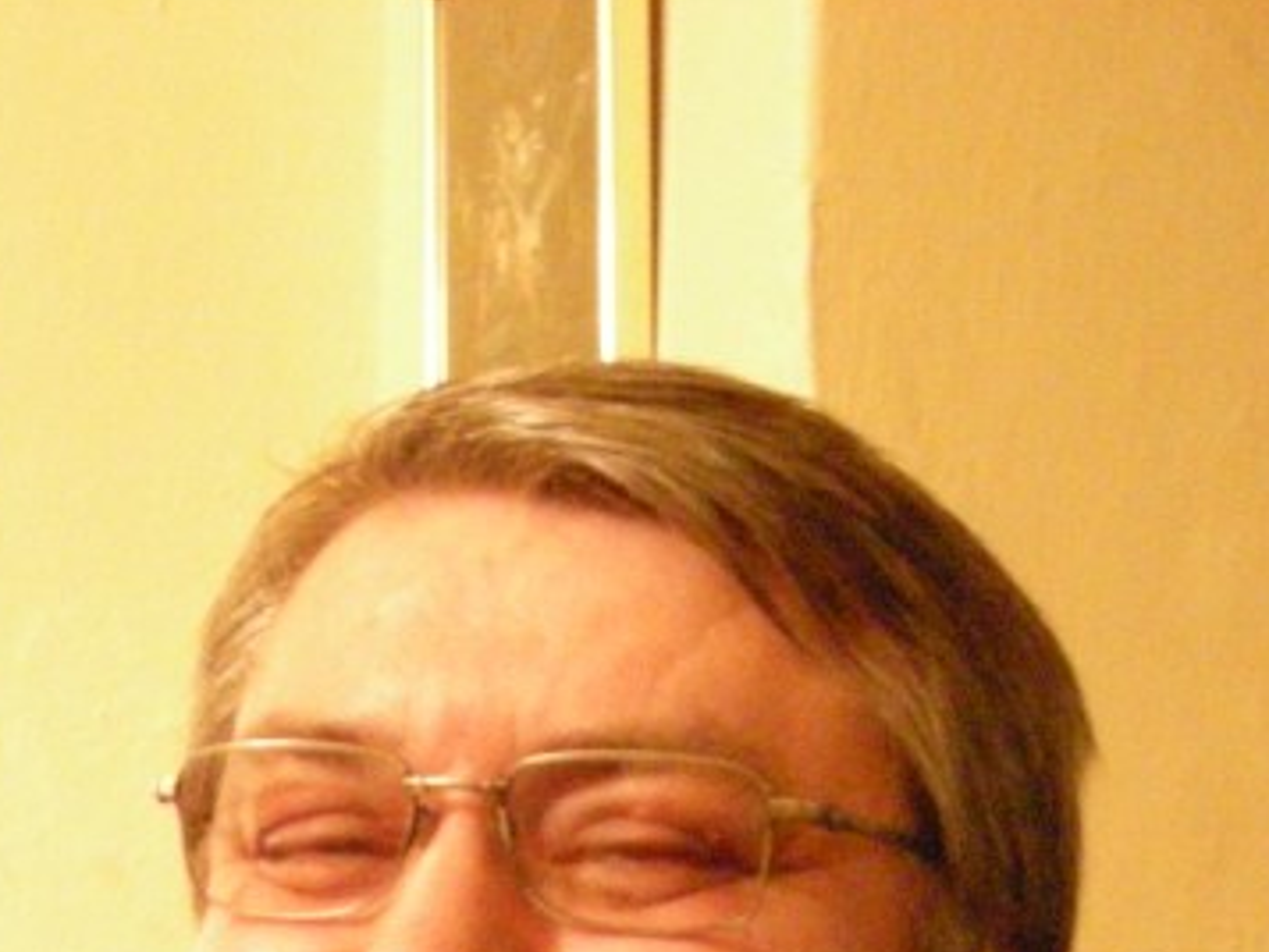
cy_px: 1311
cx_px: 132
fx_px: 3594
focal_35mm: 98
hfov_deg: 19.7
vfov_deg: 14.3
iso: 716
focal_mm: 5.7
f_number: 2.8
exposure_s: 1/8
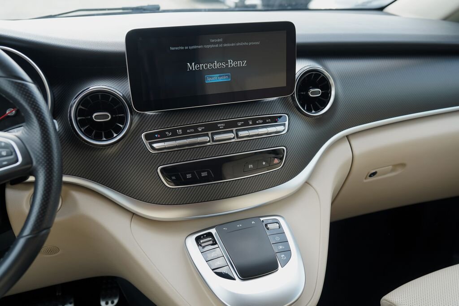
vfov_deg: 41.1
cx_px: 230
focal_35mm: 32
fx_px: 408
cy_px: 153
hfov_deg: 58.7
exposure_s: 1/100
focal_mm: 32
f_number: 4.5
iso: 100
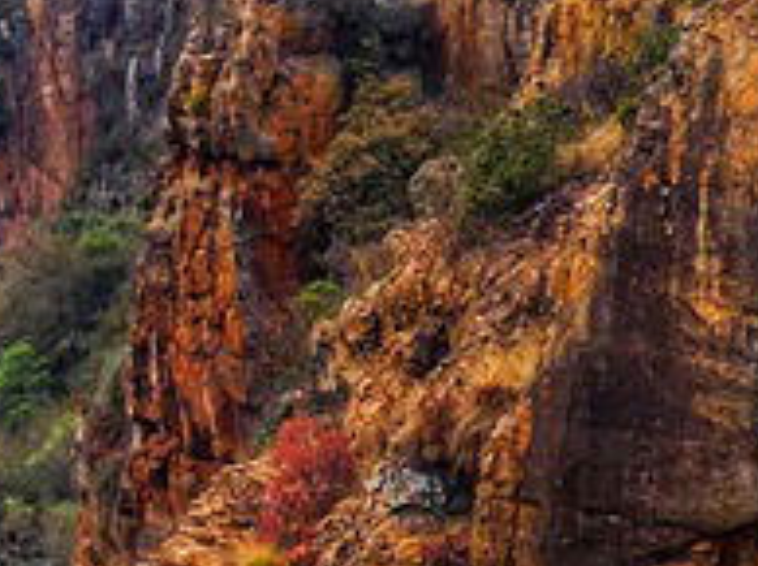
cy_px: 894
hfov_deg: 9.5
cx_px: -590
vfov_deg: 7.3
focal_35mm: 198
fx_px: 4330
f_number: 4
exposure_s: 1/160
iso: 80
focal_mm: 5.8
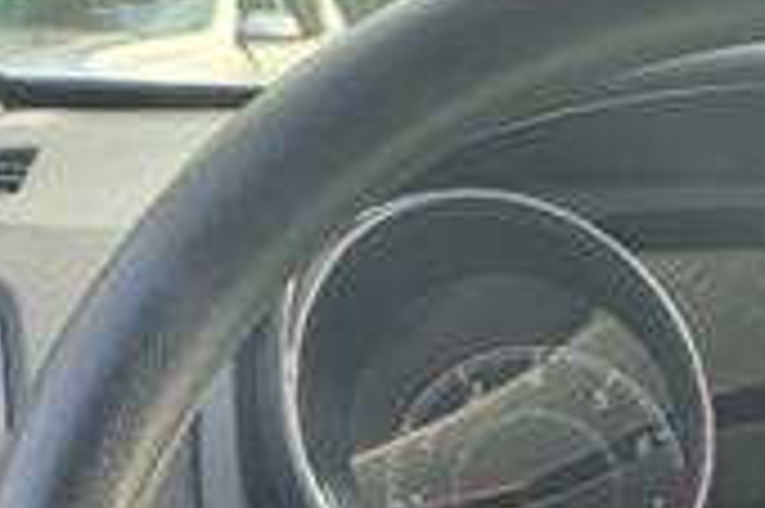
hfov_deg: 18.5
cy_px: 800
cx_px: 860
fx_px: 2250
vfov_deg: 12.2
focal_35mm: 106
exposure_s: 1/222
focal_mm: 3.58
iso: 40
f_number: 1.9
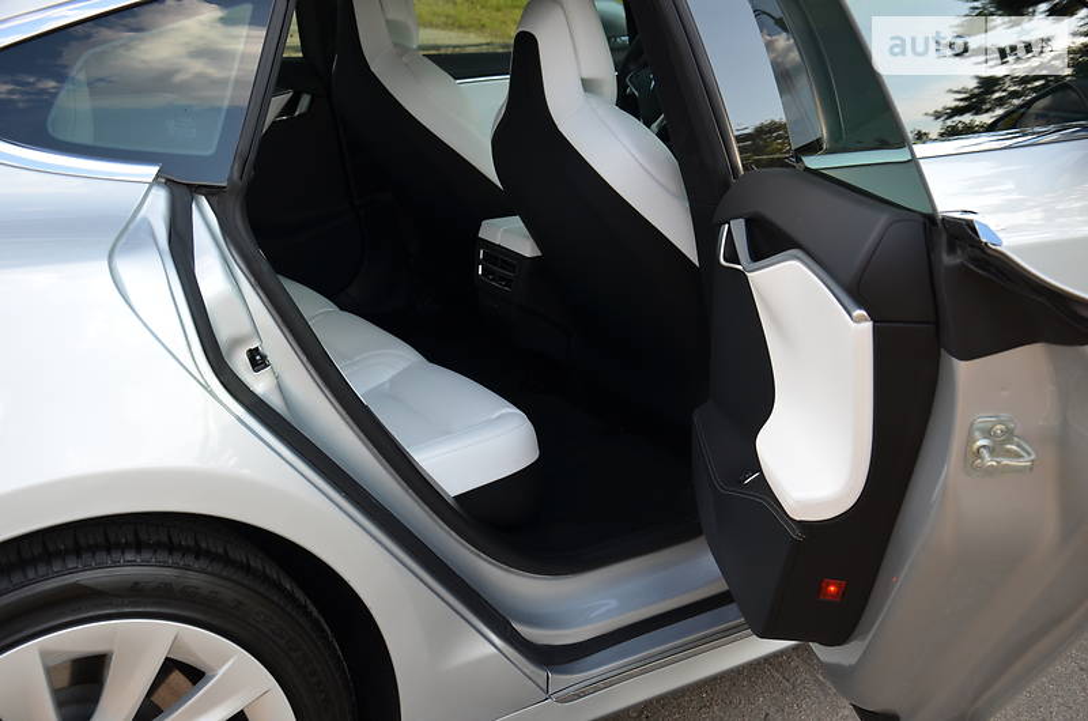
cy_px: 360
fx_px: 1448
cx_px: 544
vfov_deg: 28.0
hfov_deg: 41.2
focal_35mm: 48
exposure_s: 1/160
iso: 200
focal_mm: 32
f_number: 6.3
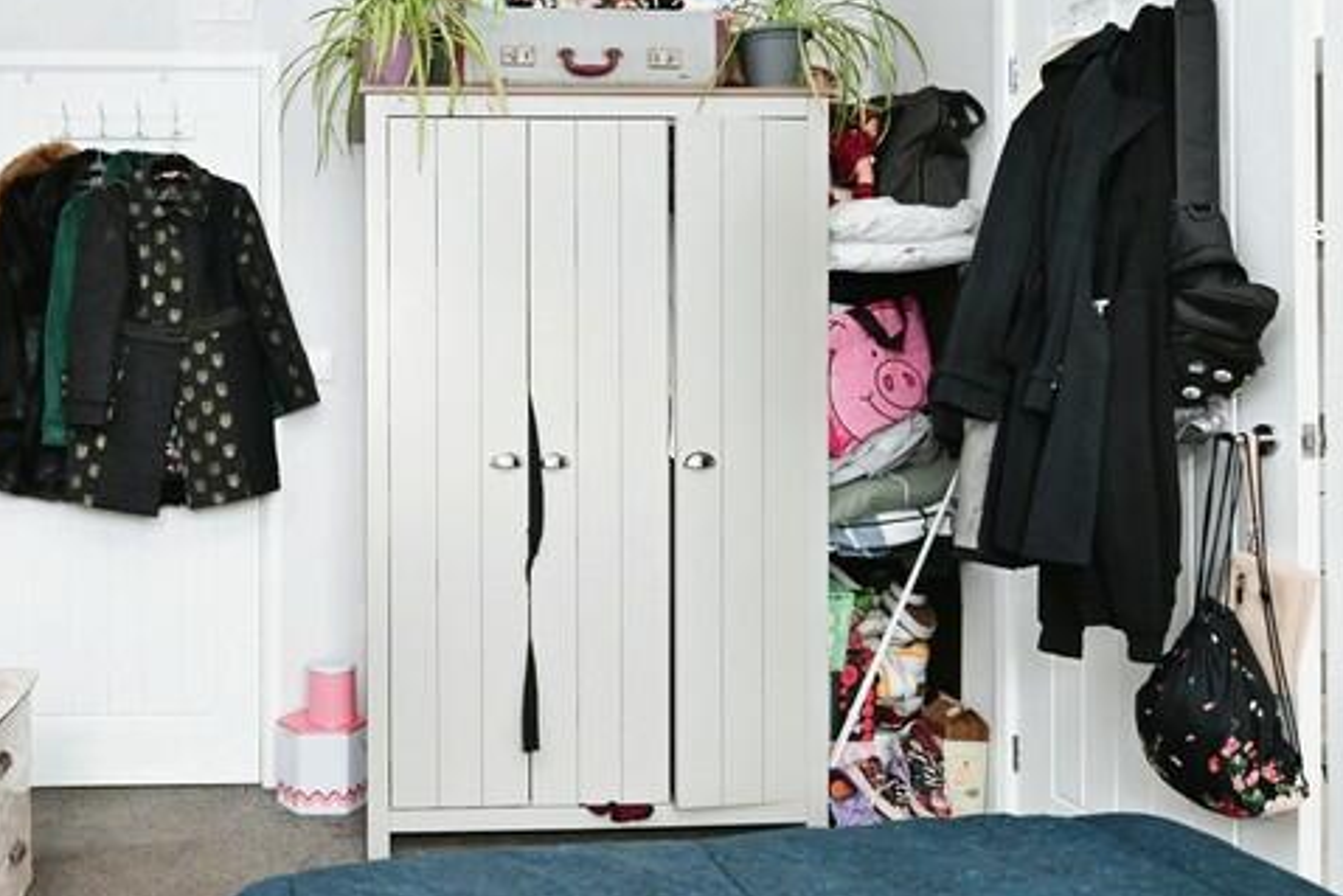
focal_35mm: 30
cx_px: 332
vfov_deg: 43.6
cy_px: 395
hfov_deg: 58.6
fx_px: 1119
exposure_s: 1/60
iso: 2500
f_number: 4
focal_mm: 14
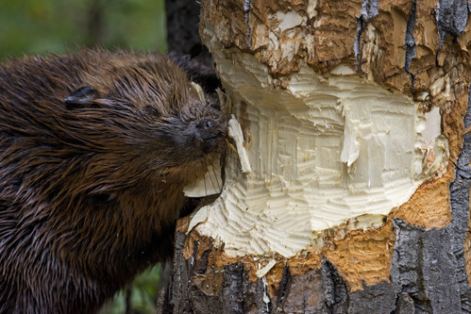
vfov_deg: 3.4
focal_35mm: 400
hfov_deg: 5.2
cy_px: 157
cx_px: 236
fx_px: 5235
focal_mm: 400
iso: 1250
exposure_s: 1/500
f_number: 5.6
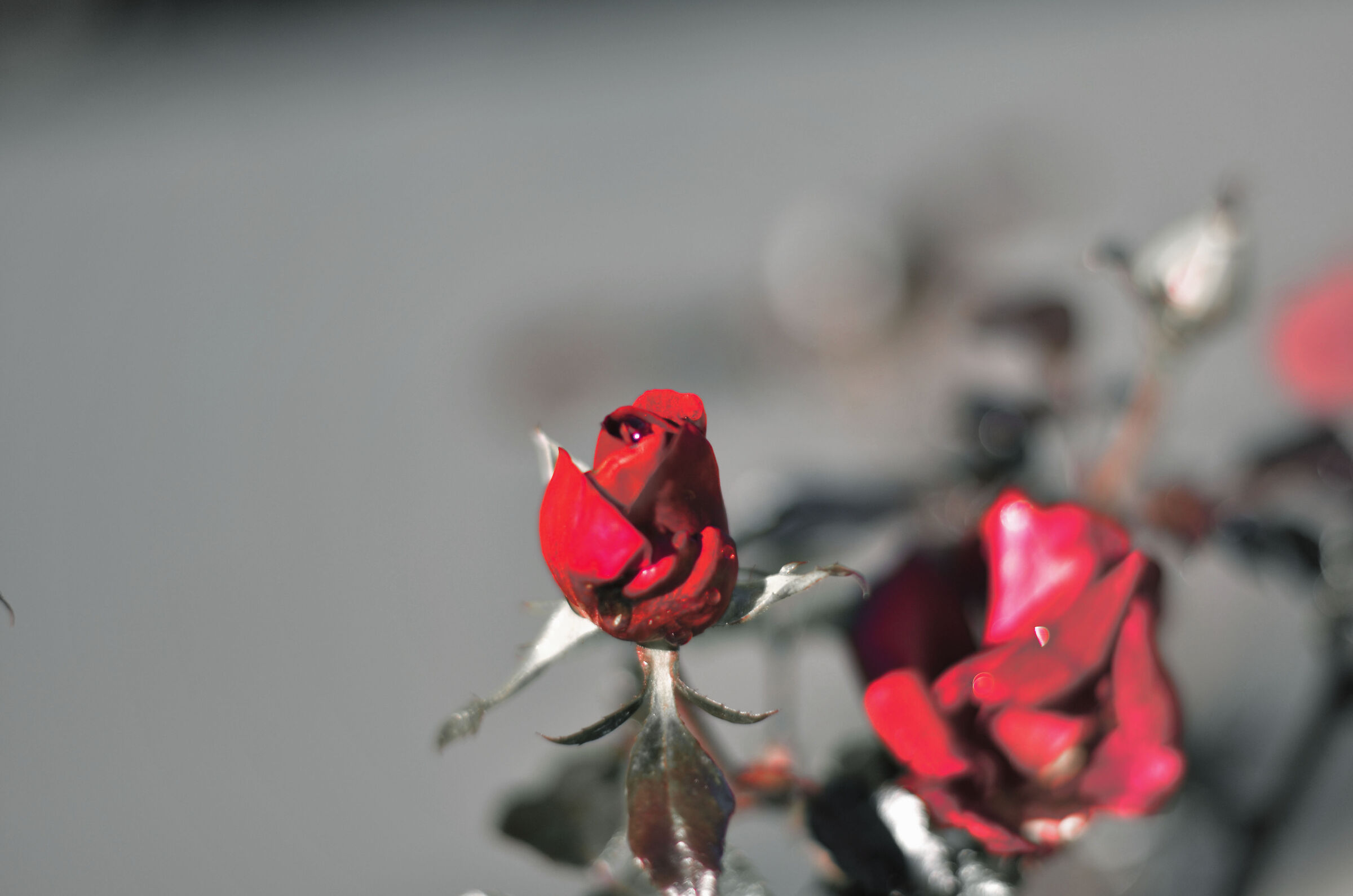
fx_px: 2813
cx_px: 676
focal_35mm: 75
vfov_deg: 18.1
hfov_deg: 27.0
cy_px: 448
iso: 250
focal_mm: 50
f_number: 1.4
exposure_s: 1/8000
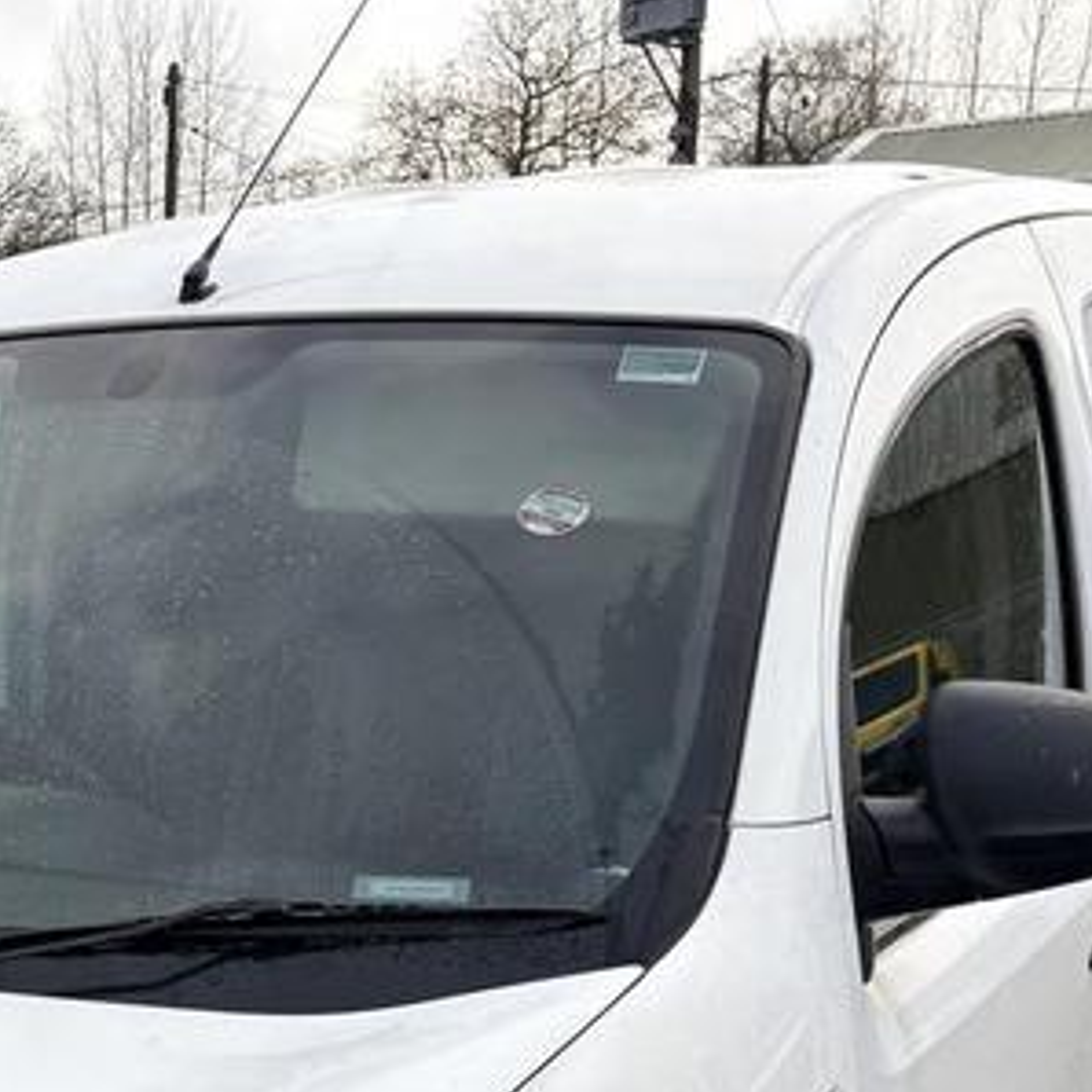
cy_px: 1217
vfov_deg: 23.4
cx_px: 48
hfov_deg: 24.1
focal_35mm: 69
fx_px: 2463
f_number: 1.6
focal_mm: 5.96
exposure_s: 1/694
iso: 50
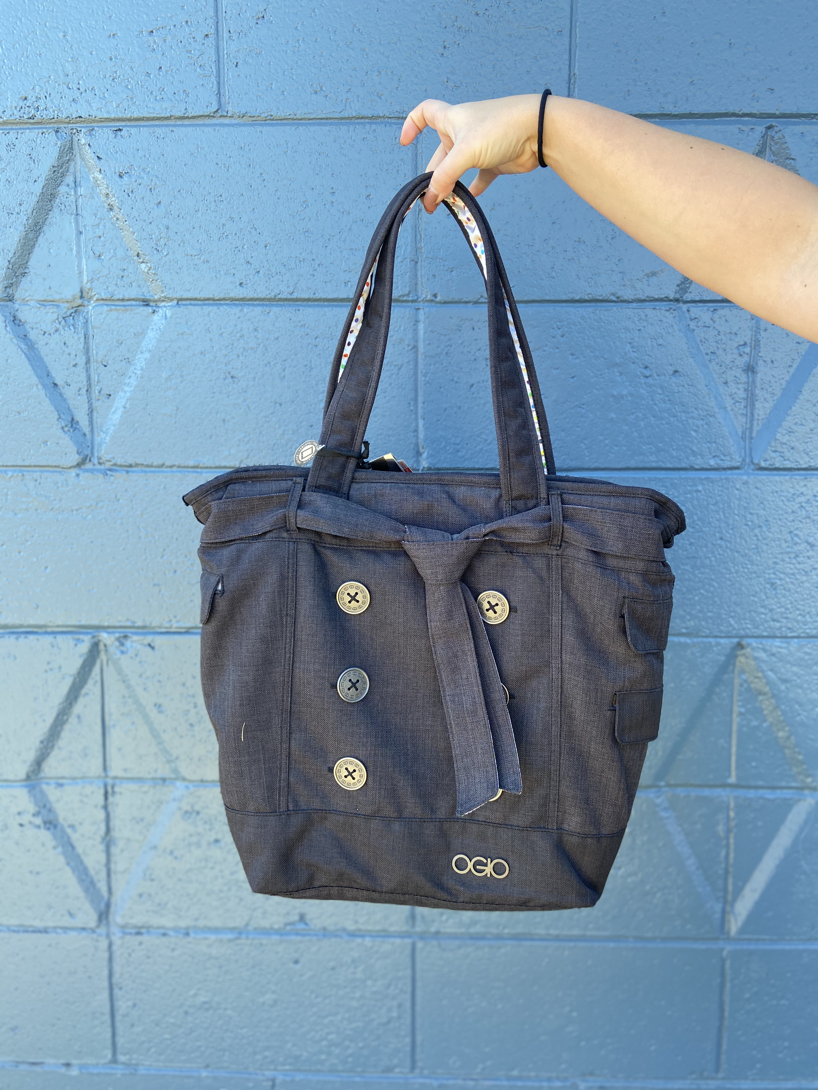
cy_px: 545
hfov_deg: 53.1
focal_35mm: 26
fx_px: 819
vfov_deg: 67.3
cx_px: 409
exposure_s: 1/122
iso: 32
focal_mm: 4.25
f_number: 1.8
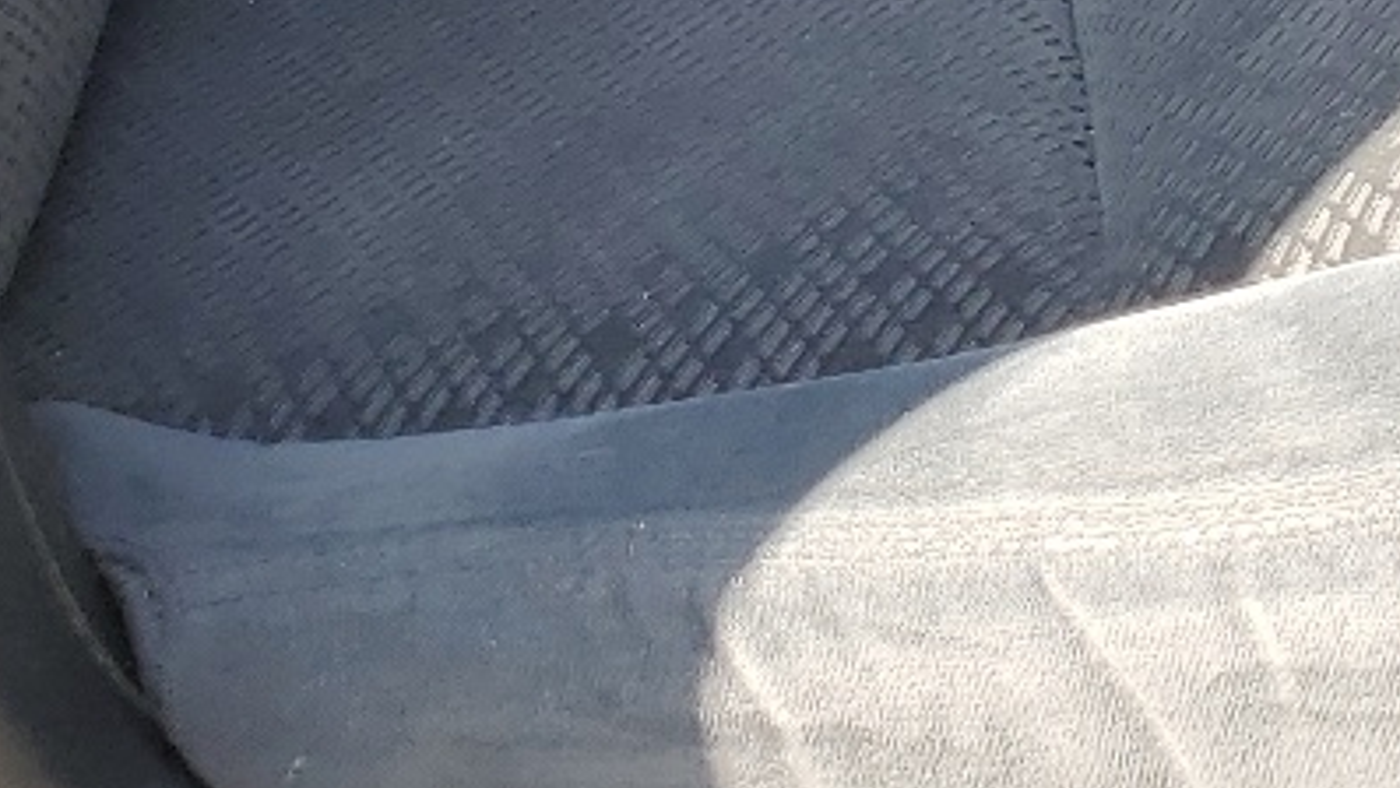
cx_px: 834
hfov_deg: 18.8
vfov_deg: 9.5
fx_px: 4233
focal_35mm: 114
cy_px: -1080
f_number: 1.5
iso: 50
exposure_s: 1/204
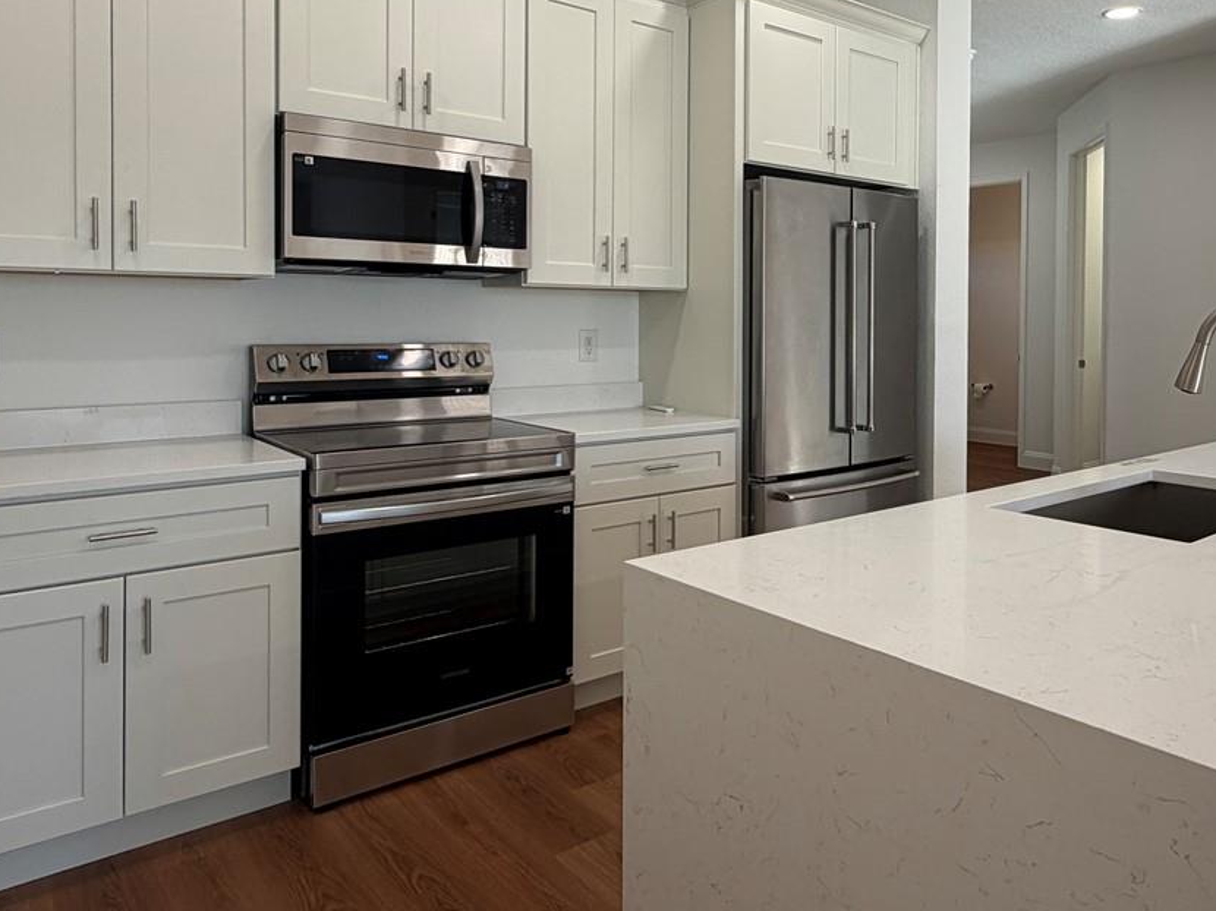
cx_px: 756
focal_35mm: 27
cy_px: 325
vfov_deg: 50.7
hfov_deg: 64.4
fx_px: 948
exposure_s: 1/121
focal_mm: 2.22
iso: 80
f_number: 2.2
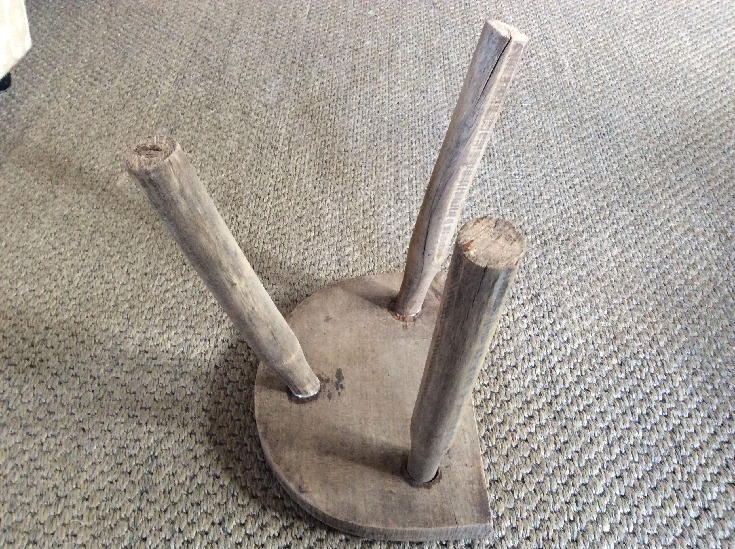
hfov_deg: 56.9
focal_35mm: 32
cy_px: 274
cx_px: 368
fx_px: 678
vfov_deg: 44.1
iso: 160
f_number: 2.4
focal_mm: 3.3
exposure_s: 1/25
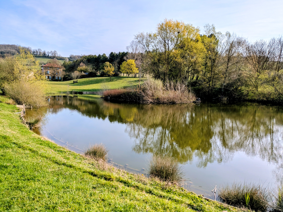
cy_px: 106
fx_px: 204
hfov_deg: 69.4
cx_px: 142
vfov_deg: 54.9
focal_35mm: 25
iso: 45
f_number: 1.89
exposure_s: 1/2841
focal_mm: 5.43
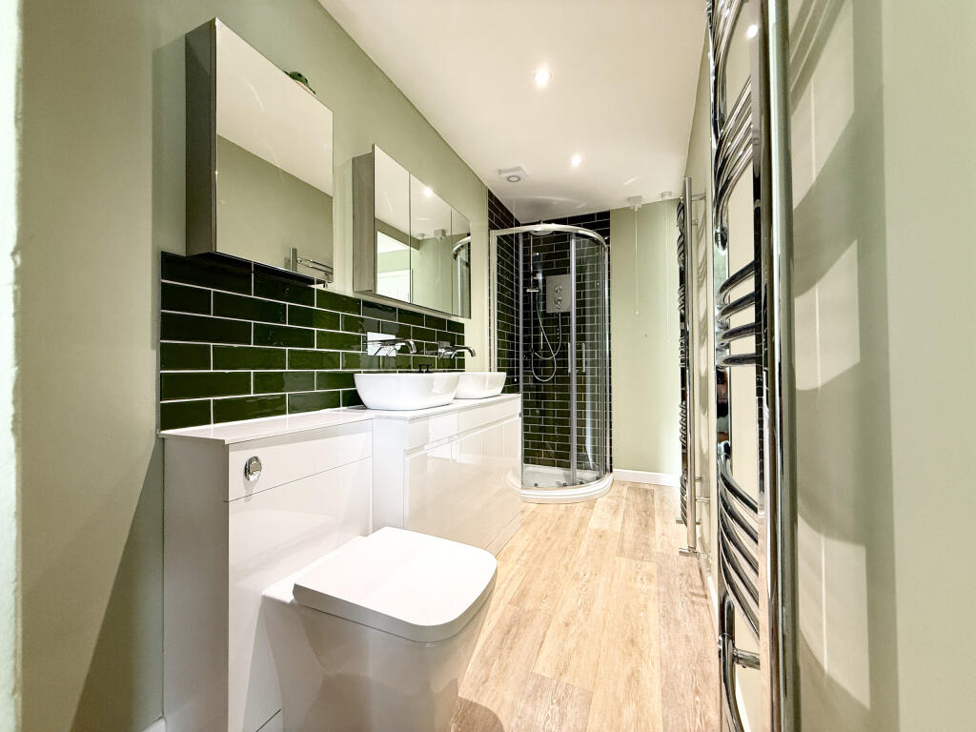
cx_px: 488
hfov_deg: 102.1
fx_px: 395
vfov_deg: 85.7
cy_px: 366
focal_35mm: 14
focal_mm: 2.22
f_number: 2.2
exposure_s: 1/50
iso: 200
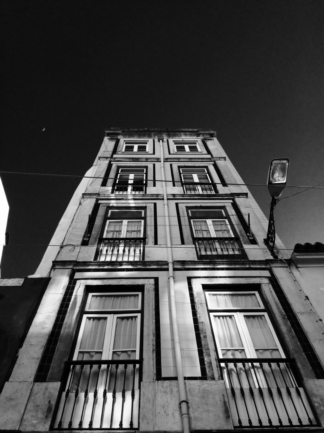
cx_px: 162
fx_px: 362
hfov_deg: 48.2
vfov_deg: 61.7
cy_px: 216
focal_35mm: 29
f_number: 2.2
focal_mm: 4.15
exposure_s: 1/733
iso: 32
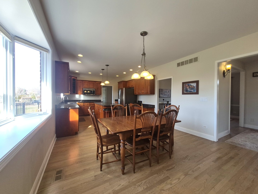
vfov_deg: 89.9
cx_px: 129
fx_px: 97
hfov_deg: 106.2
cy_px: 97
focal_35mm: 13
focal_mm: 1.74
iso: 50
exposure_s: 1/180
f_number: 2.2
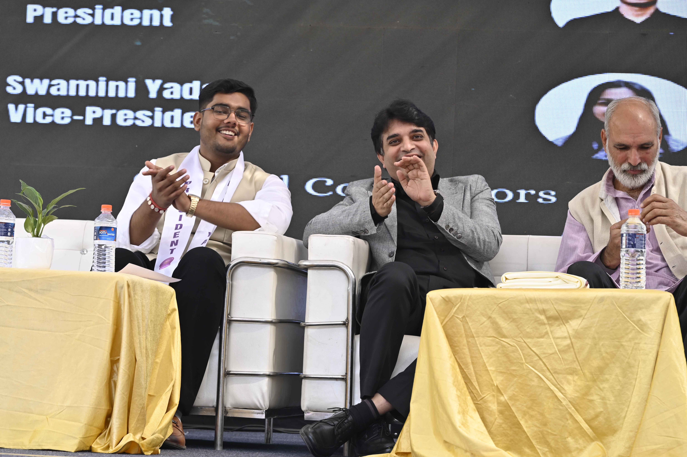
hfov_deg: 17.1
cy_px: 228
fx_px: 2288
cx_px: 344
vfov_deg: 11.4
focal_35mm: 120
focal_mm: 120
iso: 500
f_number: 7.1
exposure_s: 1/160
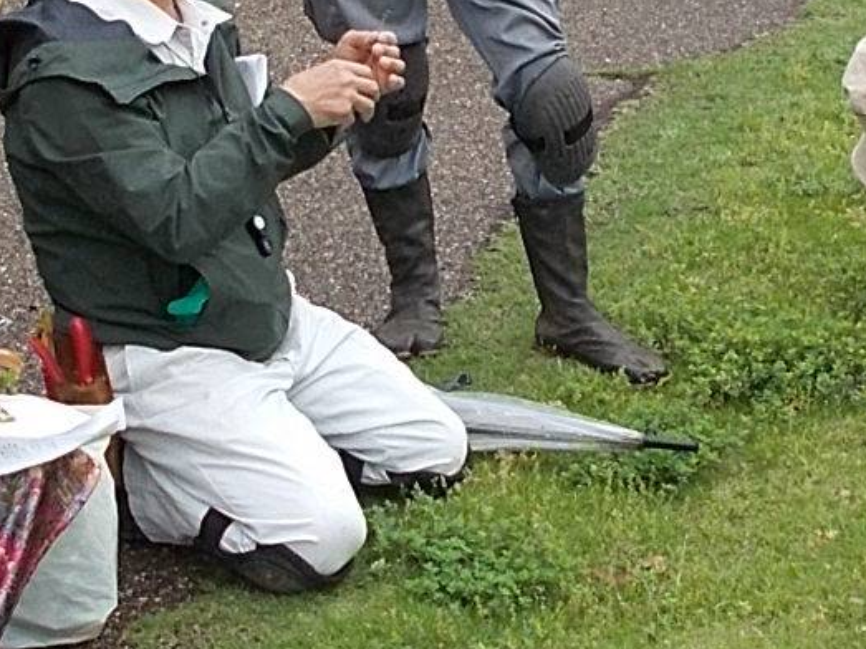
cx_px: 541
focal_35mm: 113
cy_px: -106
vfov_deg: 12.8
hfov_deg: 17.4
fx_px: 2826
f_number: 3.2
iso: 80
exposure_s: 1/160
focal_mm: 4.6
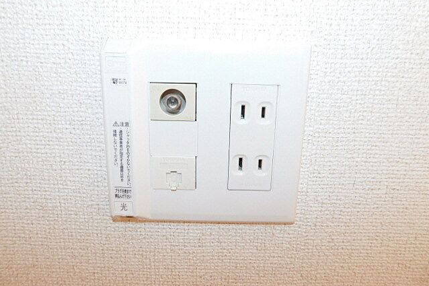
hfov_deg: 73.8
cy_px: 136
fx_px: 286
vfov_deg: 53.1
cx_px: 214
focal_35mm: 24
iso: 160
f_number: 3
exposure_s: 1/30
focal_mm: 4
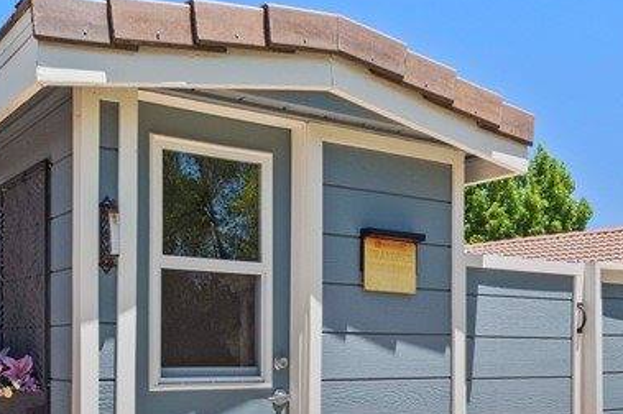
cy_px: 343
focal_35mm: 45
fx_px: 778
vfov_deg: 29.0
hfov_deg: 43.5
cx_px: 271
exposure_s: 1/250
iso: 200
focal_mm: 8
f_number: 8
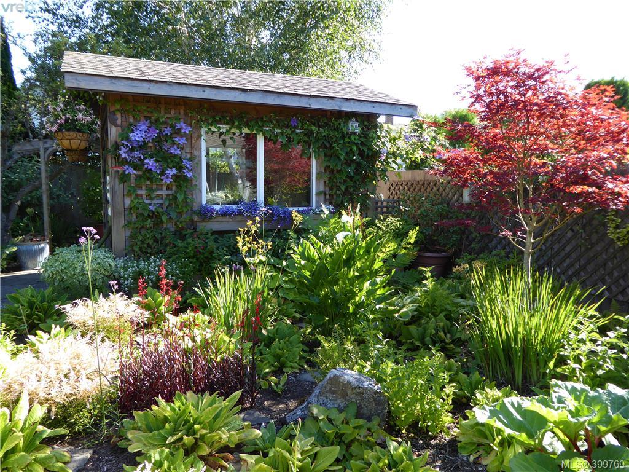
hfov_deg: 65.3
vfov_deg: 51.4
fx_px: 491
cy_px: 236
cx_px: 314
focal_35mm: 27
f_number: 3.4
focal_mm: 4.7
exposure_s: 1/125
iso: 100
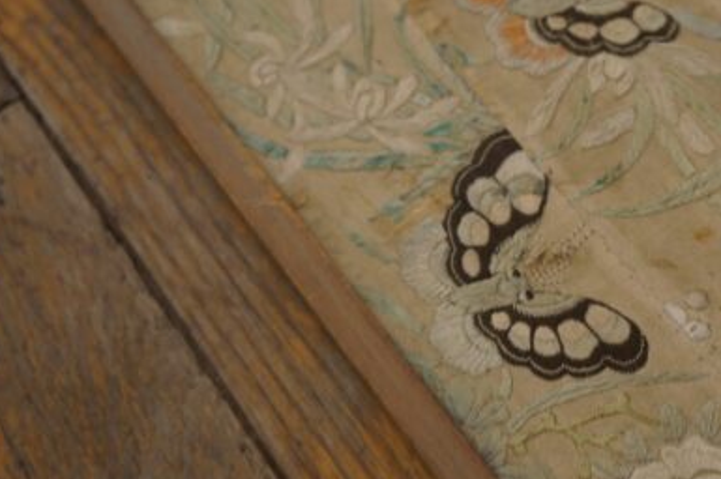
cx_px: 506
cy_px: 179
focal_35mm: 68
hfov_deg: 29.5
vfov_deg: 20.0
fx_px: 1356
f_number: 4
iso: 500
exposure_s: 1/60
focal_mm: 29
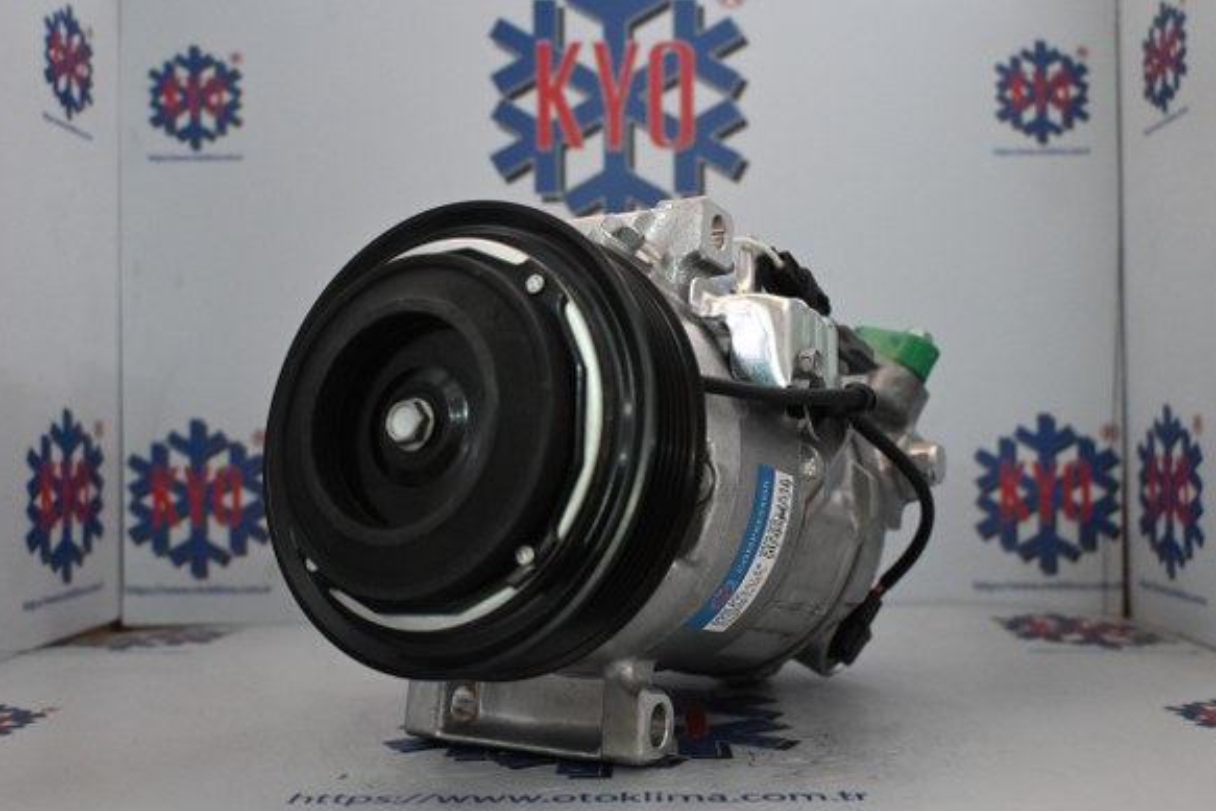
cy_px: 415
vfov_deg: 37.4
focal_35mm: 36
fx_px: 1200
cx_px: 605
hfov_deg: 53.7
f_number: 4.2
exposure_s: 1/60
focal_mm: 23
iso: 3200
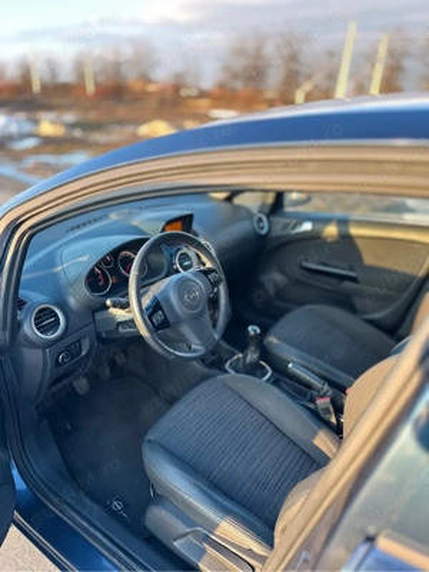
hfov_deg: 56.8
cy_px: 286
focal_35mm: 24
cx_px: 214
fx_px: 397
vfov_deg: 71.6
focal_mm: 6.86
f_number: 1.78
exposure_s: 1/141
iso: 64
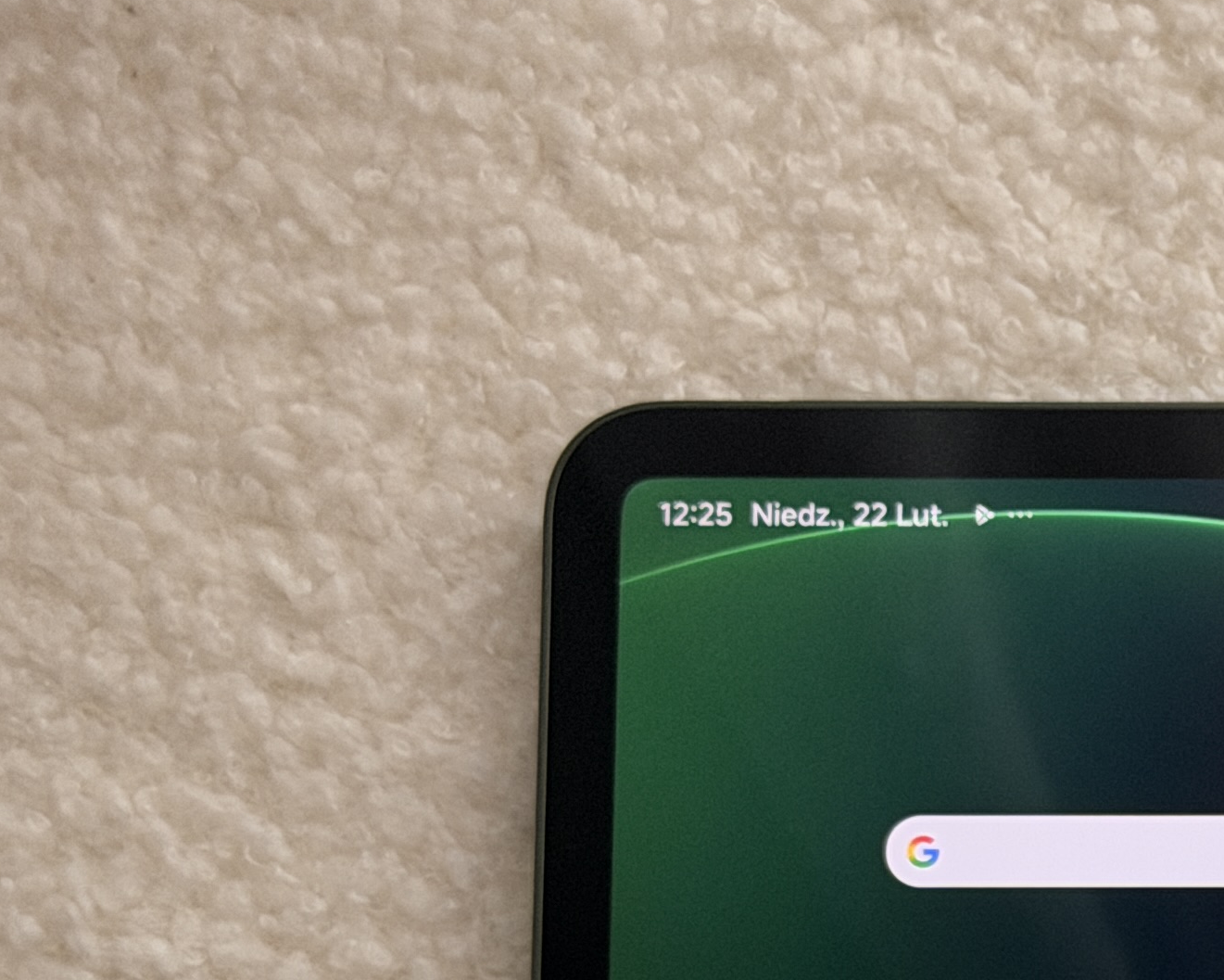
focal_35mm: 143
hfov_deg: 12.8
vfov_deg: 10.6
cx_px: 1806
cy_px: 1269
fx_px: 5181
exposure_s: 1/60
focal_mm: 6.76
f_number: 1.78
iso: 250
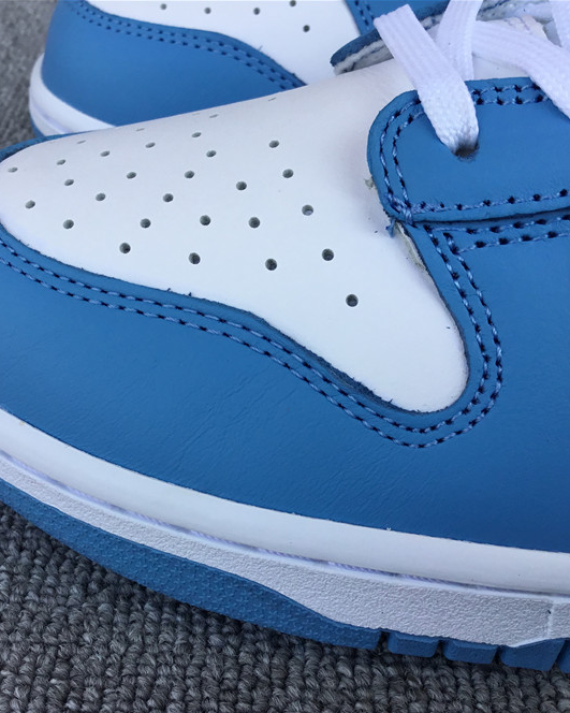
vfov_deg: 44.8
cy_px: 361
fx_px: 865
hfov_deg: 36.4
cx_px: 253
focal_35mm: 41
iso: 25
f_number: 2.4
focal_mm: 3.3
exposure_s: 1/463
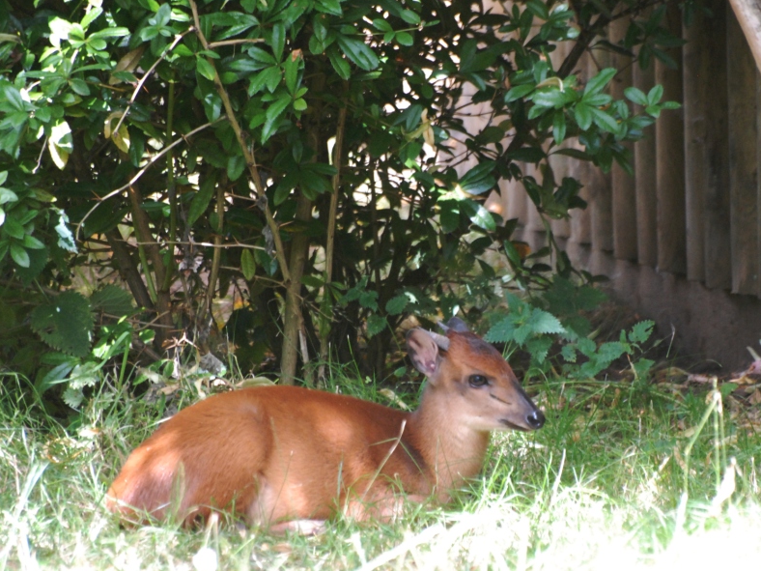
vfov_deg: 2.6
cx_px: 481
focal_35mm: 563
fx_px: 12377
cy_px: 313
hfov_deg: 3.5
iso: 1600
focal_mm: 300
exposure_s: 1/160
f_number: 5.6
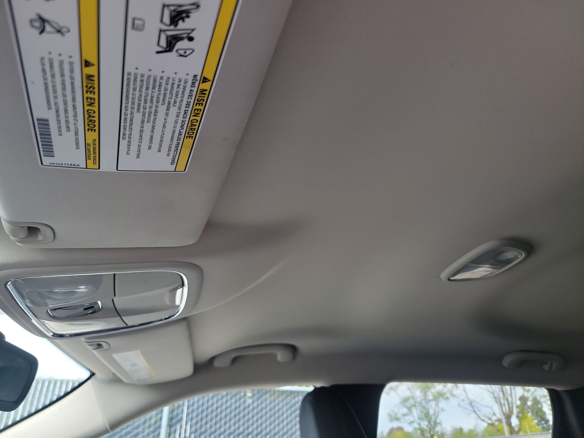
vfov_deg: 56.8
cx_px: 292
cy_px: 219
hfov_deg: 71.6
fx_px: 405
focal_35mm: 24
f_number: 1.8
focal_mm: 6.7
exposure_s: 1/59
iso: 80
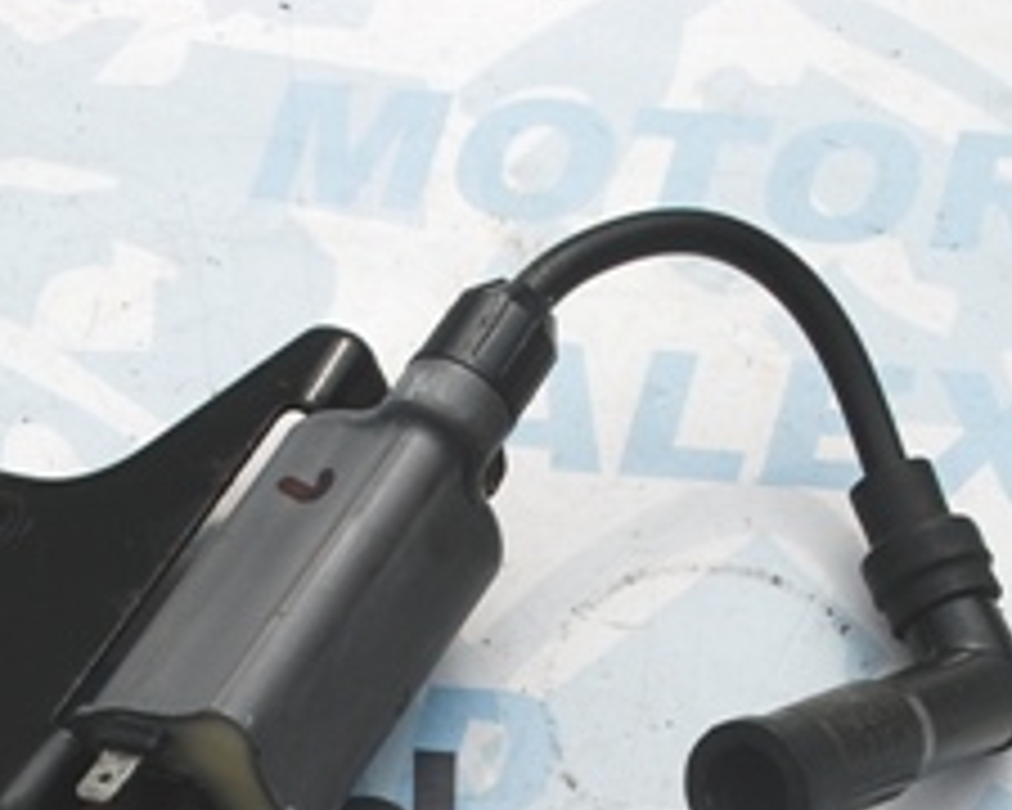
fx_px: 4203
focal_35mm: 140
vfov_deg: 10.8
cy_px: 940
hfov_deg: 13.7
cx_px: 387
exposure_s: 1/320
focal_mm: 35
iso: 100
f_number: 9
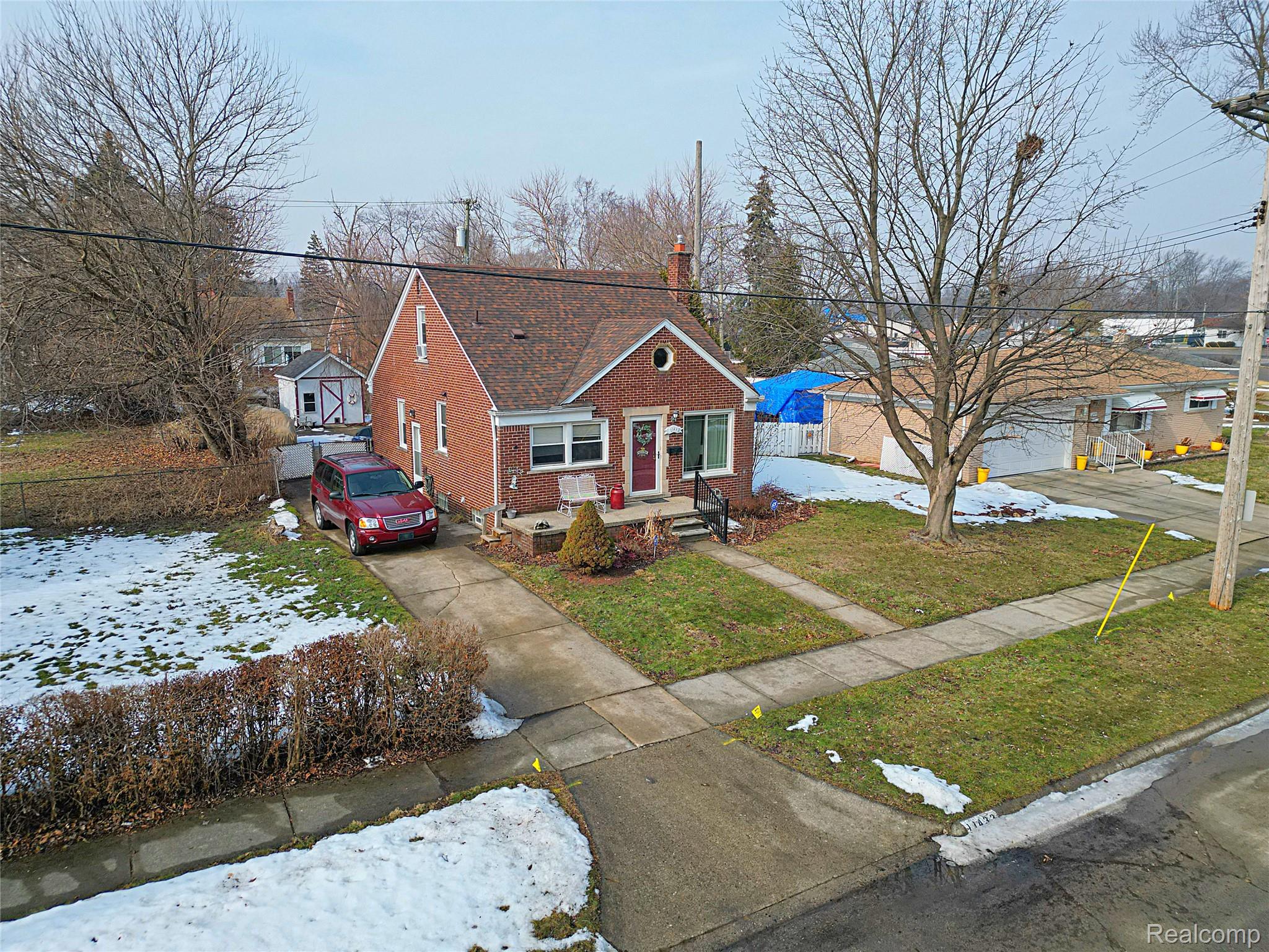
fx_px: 880
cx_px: 634
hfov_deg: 71.6
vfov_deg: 56.8
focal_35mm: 24
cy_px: 476
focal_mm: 6.7
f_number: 1.7
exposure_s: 1/2500
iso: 140
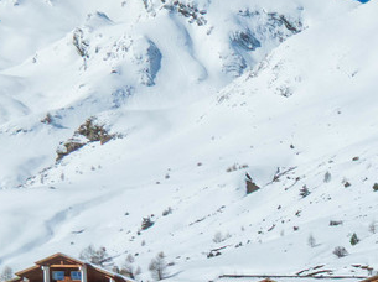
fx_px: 1374
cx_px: 903
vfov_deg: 10.3
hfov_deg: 12.4
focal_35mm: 126
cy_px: 648
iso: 200
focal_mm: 12.3
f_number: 11
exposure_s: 1/800
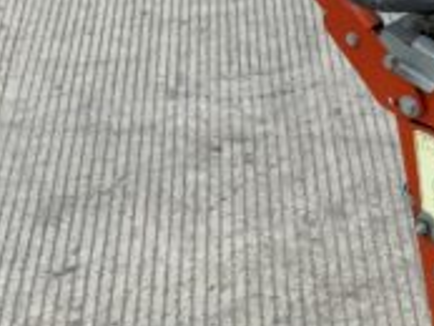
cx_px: 753
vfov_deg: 13.8
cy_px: 276
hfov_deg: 15.9
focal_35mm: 107
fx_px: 1342
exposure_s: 1/122
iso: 25
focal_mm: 3
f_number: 1.8
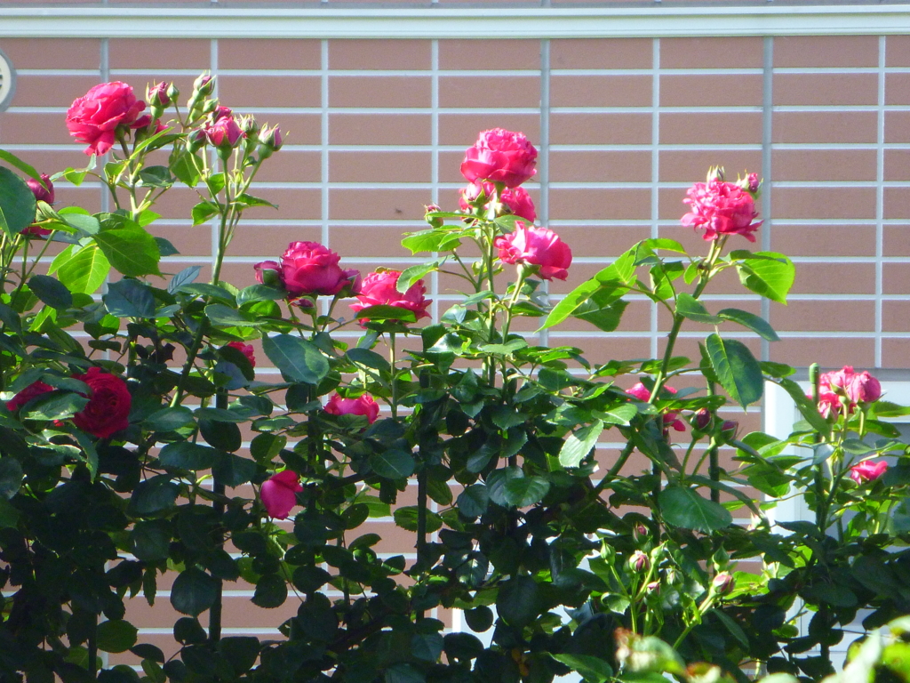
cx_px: 455
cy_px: 342
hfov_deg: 11.9
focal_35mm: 166
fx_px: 4364
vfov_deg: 8.9
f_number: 5.9
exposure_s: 1/125
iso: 250
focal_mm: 22.8
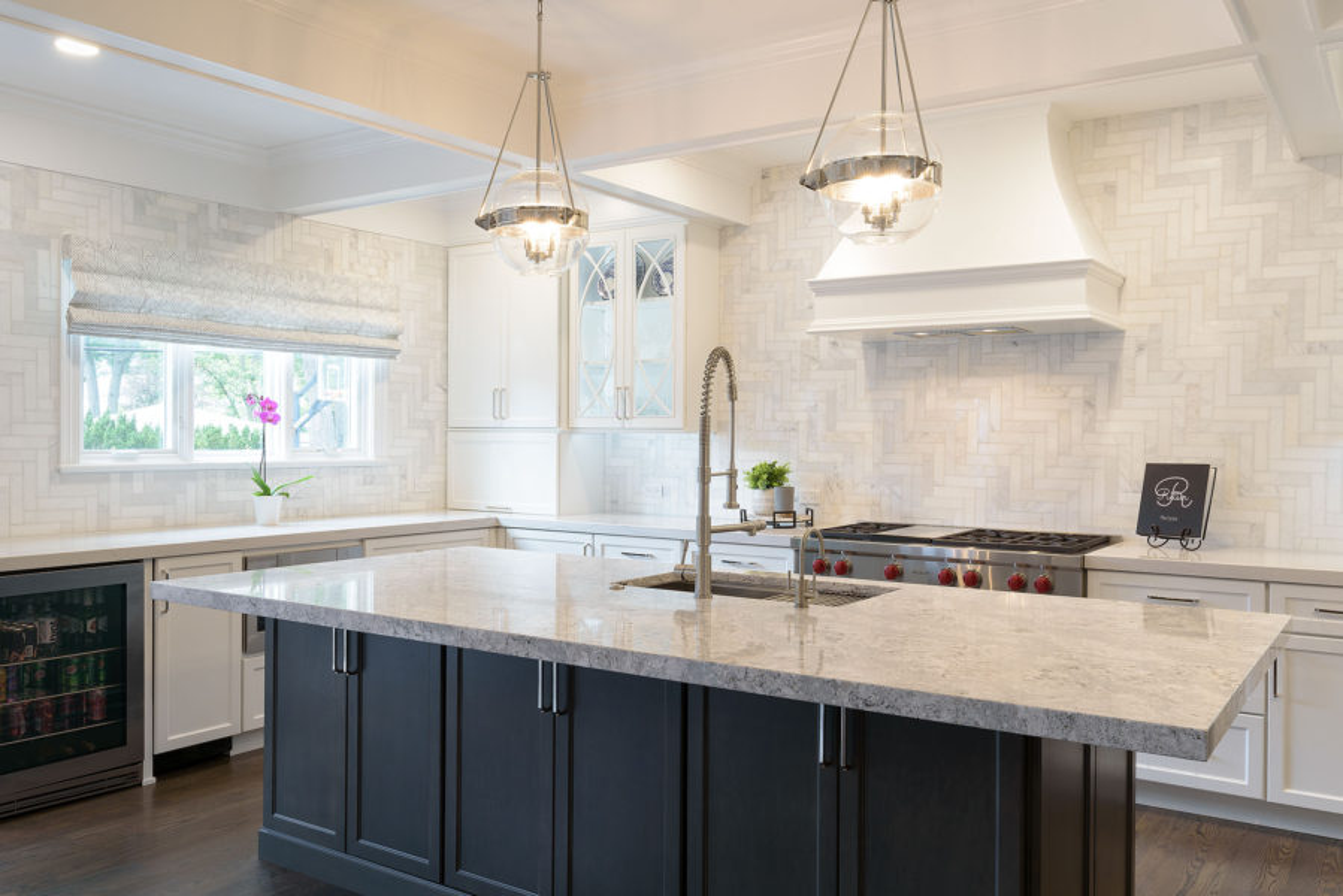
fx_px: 1119
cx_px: 672
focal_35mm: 30
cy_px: 448
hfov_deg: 61.9
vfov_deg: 43.6
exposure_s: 1.3
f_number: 16
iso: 100
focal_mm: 30
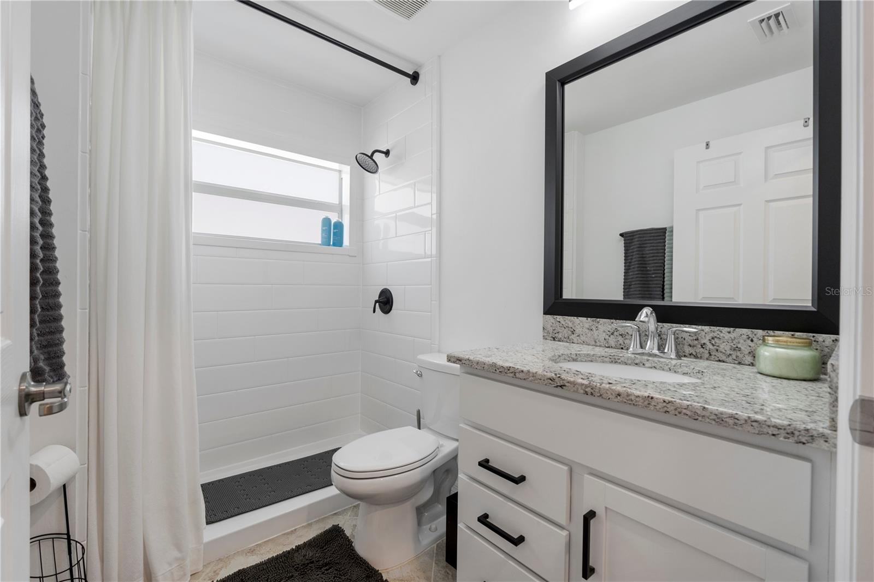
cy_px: 291
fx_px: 364
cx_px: 437
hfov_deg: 100.4
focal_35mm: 15
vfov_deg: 77.3
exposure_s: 1/30
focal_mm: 10
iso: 640
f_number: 4.5
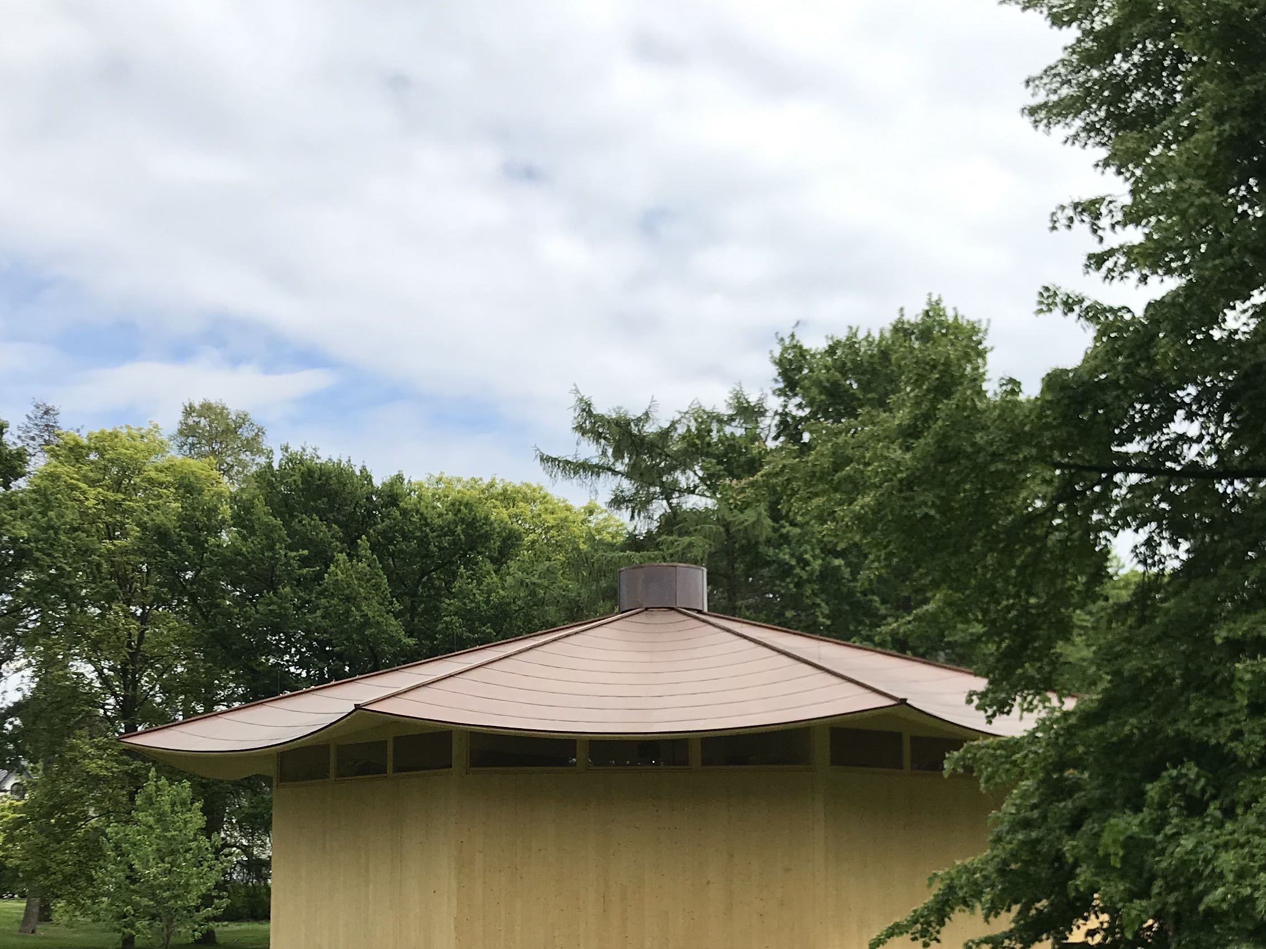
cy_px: 762
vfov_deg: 28.5
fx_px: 1828
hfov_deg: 38.2
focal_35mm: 50
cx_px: 586
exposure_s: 1/1773
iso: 20
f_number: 1.8
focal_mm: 3.99
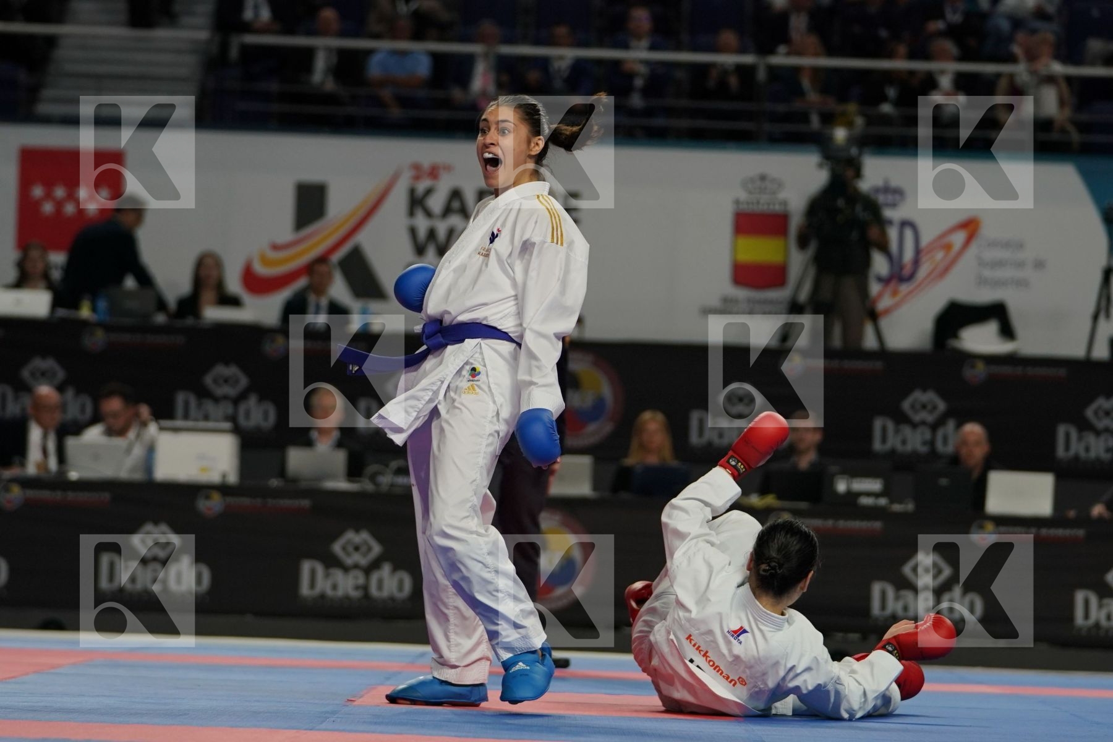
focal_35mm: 163
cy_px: 371
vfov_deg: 8.4
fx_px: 5039
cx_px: 556
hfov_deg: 12.6
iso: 800
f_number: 2.8
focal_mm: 109
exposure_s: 1/1000
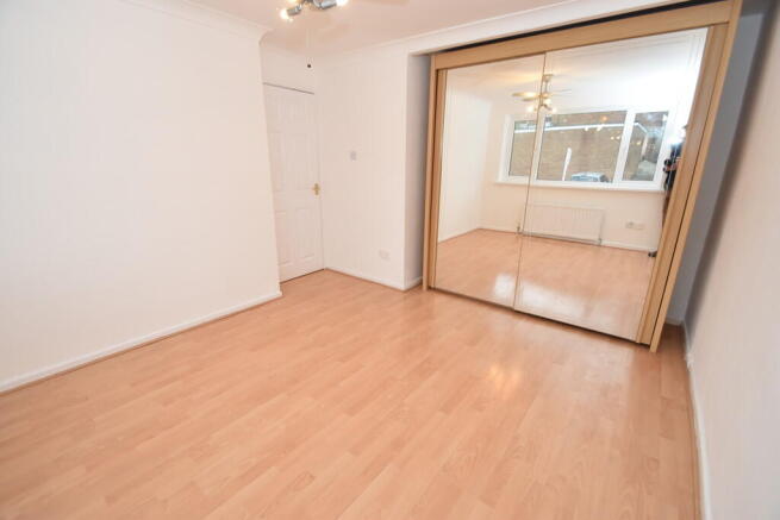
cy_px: 260
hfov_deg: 100.4
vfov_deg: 77.4
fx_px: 325
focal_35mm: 15
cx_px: 390
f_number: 5
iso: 800
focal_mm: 10
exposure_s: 1/100
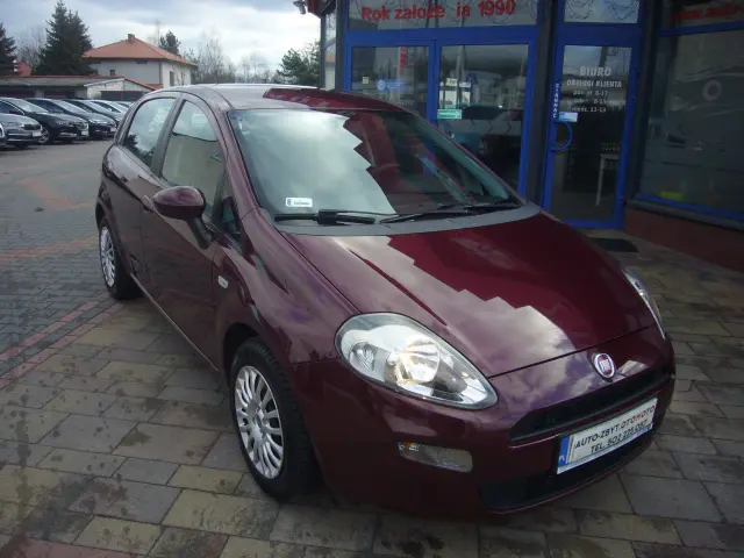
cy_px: 279
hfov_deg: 63.4
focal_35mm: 28
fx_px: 602
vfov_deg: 49.7
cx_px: 372
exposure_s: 1/320
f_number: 2.8
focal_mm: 4.6
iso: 80
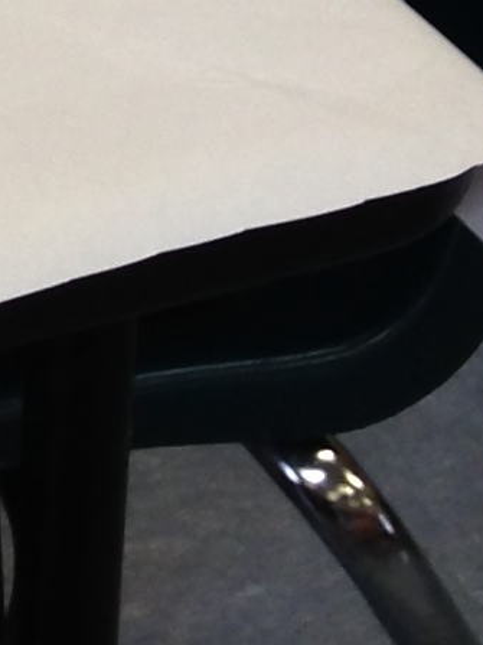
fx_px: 4486
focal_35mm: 241
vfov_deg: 7.9
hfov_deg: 5.5
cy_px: -600
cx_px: -1260
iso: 50
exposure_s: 1/34
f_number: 2.4
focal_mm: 4.12
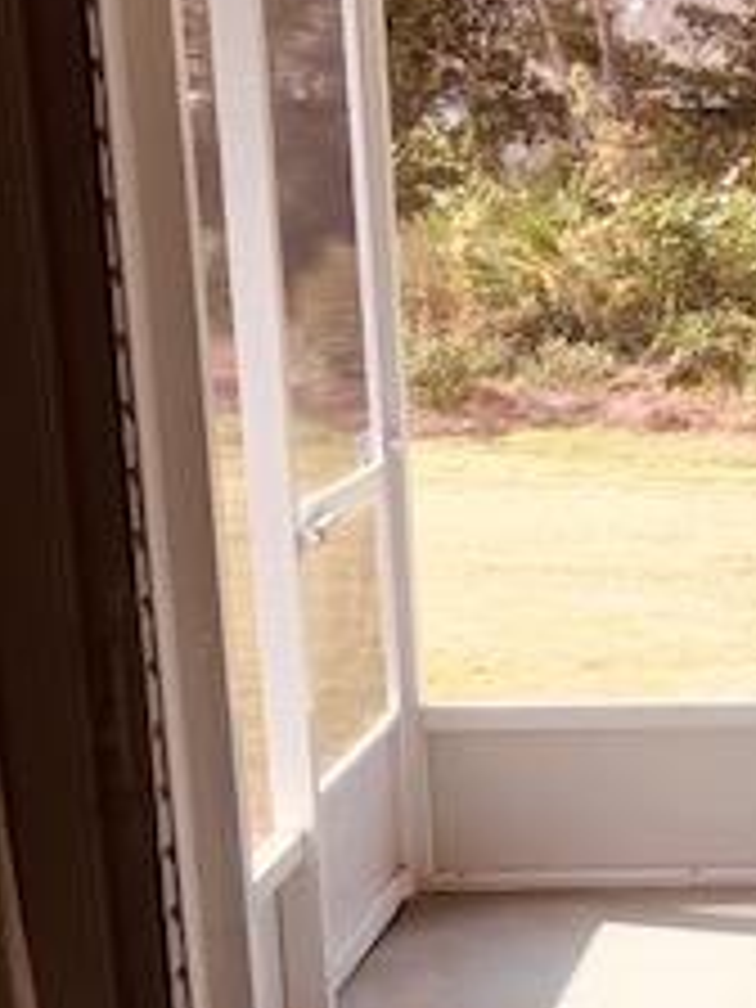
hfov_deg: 17.0
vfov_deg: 24.2
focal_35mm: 80
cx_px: 1076
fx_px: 2330
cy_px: 720
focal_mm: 3.99
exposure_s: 1/162
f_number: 1.8
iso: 20
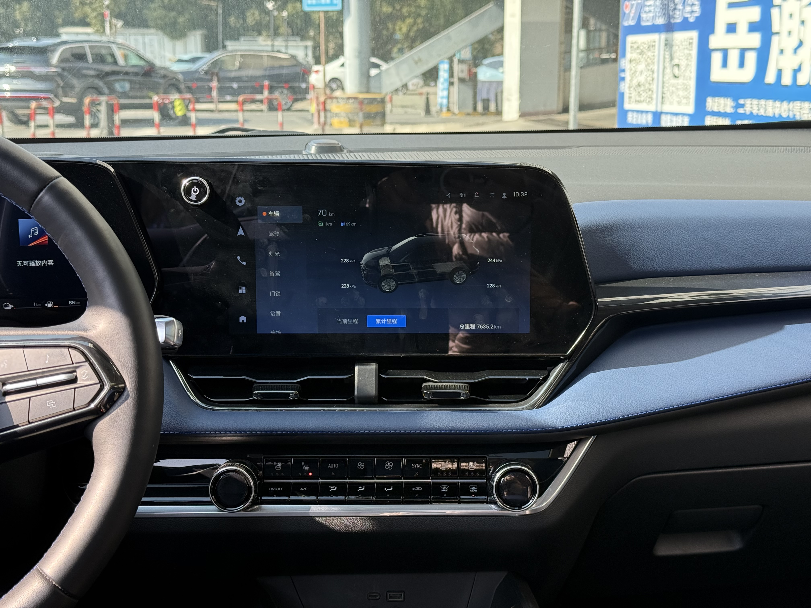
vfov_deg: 30.3
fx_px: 1125
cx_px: 406
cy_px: 304
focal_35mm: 48
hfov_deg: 39.7
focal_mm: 6.76
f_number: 1.78
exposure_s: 1/427
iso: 100
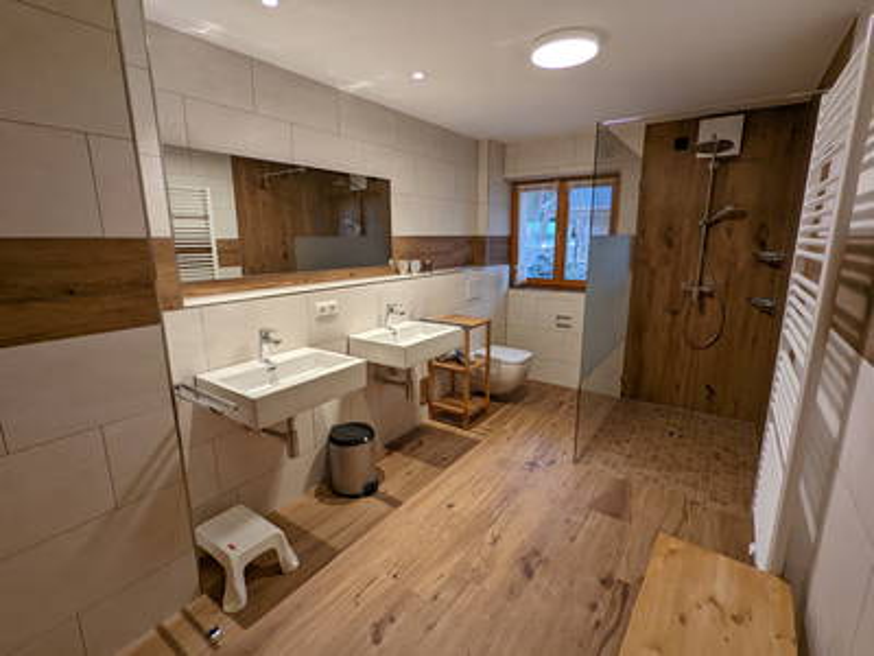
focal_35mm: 16
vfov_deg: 78.1
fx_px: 404
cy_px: 328
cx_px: 437
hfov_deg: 94.5
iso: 172
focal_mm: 2.35
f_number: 2.2
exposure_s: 1/66.7
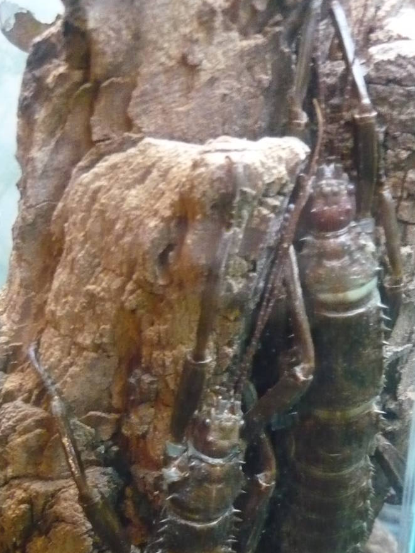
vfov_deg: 31.7
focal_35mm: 60
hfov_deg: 24.4
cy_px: 405
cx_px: 206
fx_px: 959
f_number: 2.8
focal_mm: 5.5
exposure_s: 1/20
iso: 800
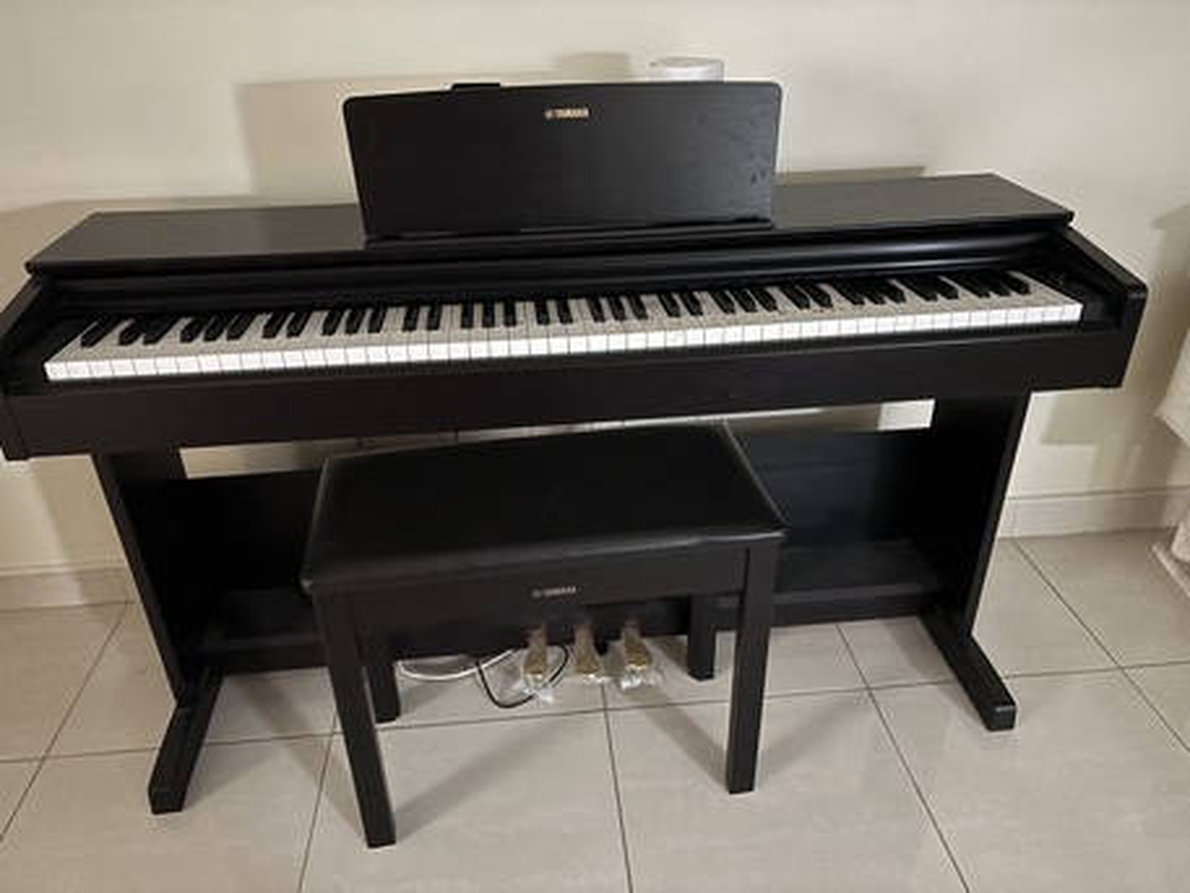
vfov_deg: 53.1
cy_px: 446
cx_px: 595
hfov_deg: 67.3
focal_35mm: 26
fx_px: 894
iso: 1000
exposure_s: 1/20
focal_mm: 5.96
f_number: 1.6
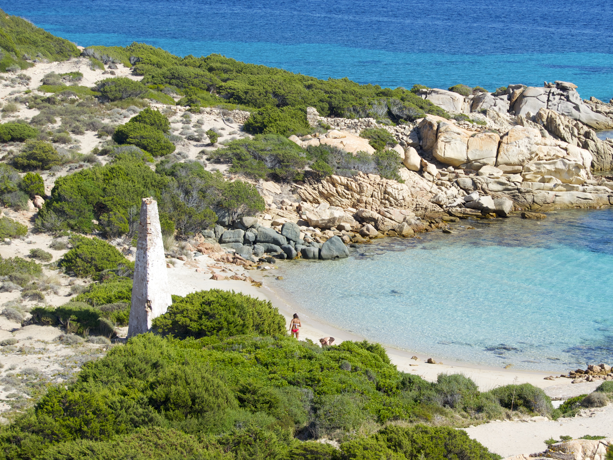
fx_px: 1924
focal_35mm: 109
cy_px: 213
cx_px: 418
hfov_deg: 18.0
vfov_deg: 13.6
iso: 100
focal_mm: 55
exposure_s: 1/500
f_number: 6.3
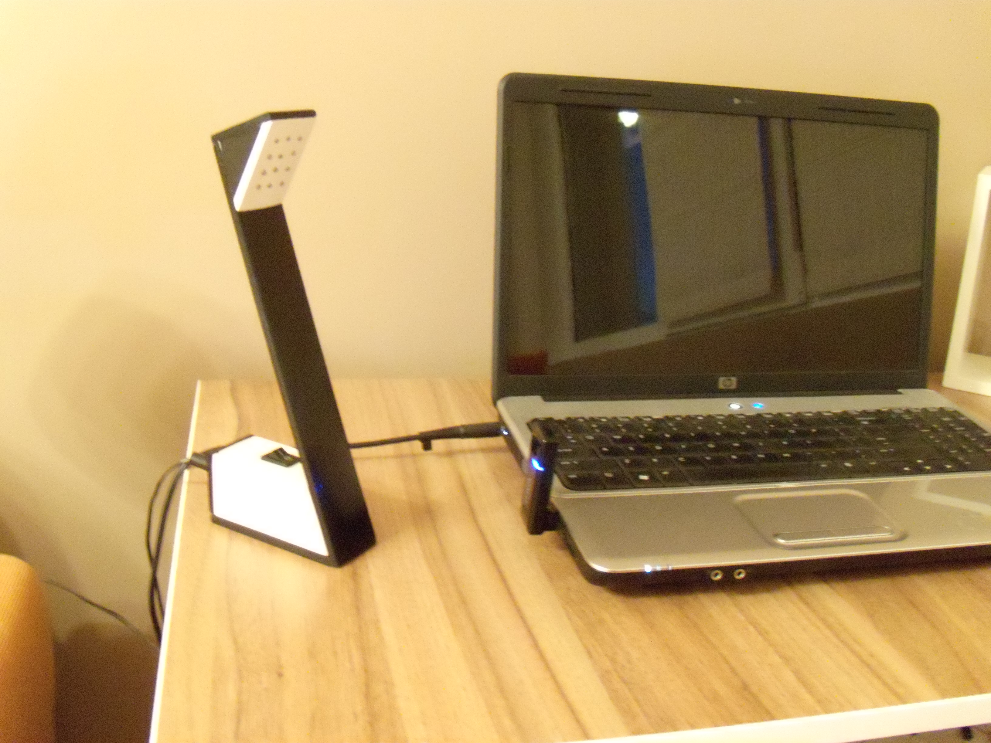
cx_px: 496
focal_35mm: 36
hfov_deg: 51.4
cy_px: 372
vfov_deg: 39.7
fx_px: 1031
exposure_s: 1/2.5
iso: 800
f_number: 3.6
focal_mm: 6.4
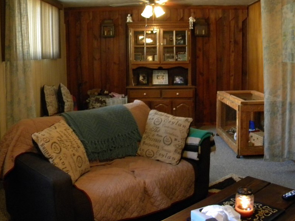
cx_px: 150
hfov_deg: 50.1
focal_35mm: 37
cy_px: 83
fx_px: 315
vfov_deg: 38.4
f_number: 3.5
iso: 400
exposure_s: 1/12.8
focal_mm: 5
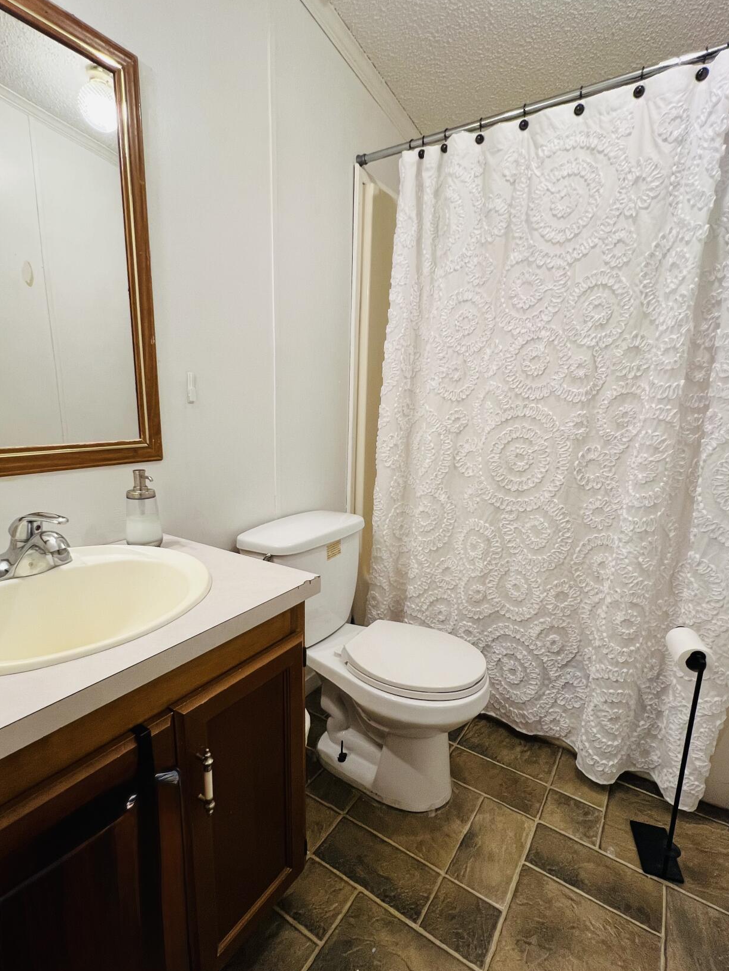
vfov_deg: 94.4
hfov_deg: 78.0
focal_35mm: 16
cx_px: 342
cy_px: 514
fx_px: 449
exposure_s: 1/120
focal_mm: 1.57
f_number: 1.8
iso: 200
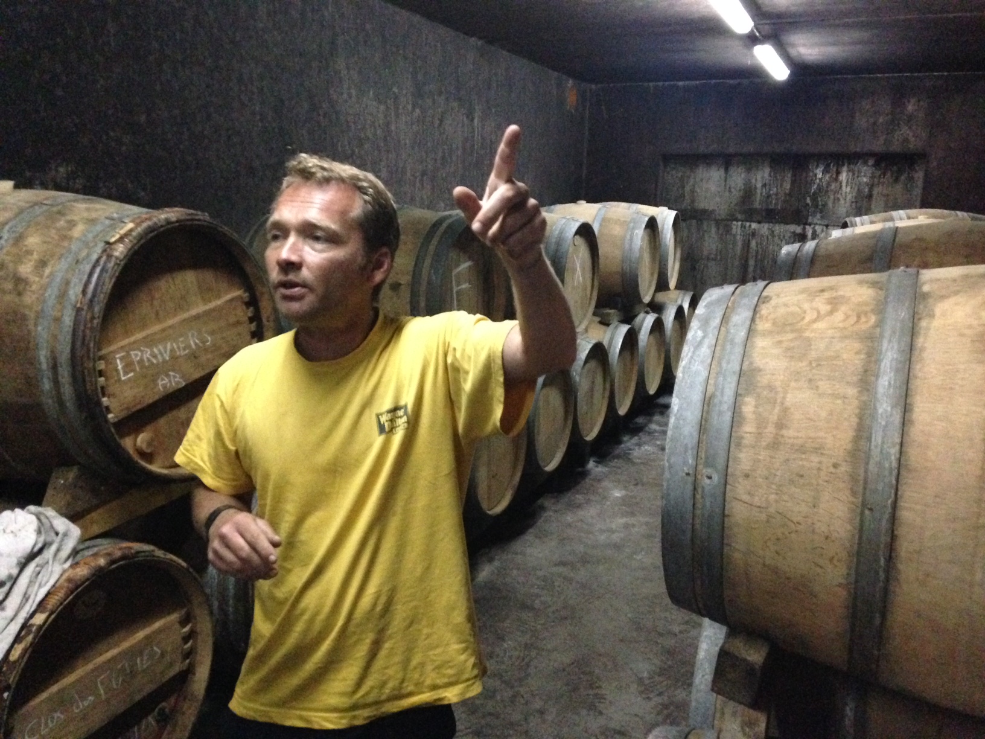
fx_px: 939
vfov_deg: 42.9
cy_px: 370
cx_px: 492
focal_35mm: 33
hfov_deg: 55.4
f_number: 2.4
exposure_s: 1/15
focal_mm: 4.12
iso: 800
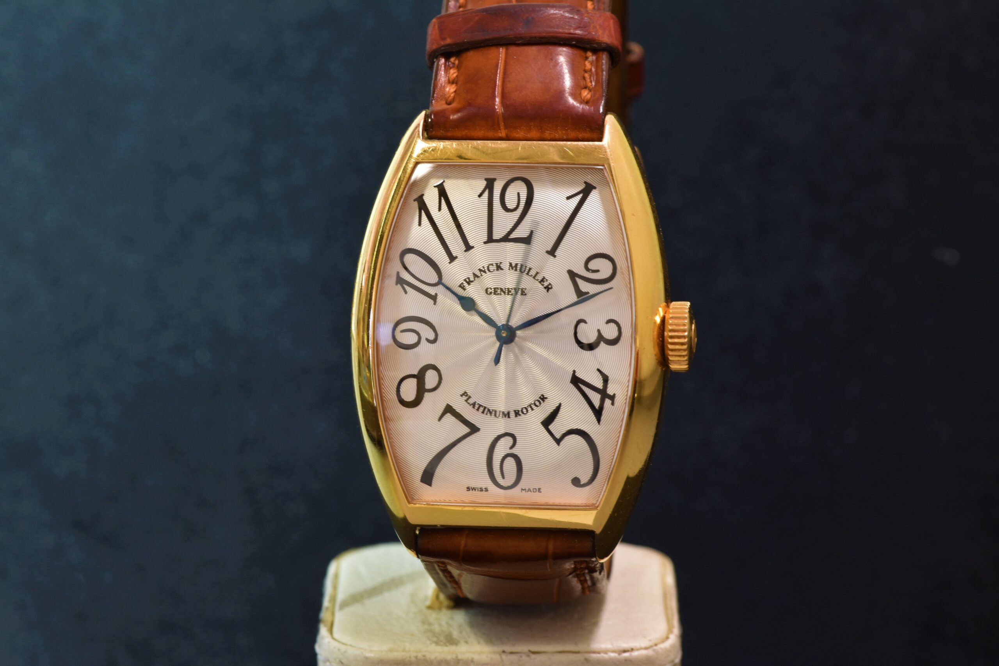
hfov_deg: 15.2
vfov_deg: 10.2
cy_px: 333
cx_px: 500
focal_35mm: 135
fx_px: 3746
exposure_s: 1/1.6
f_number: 11
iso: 100
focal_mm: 90
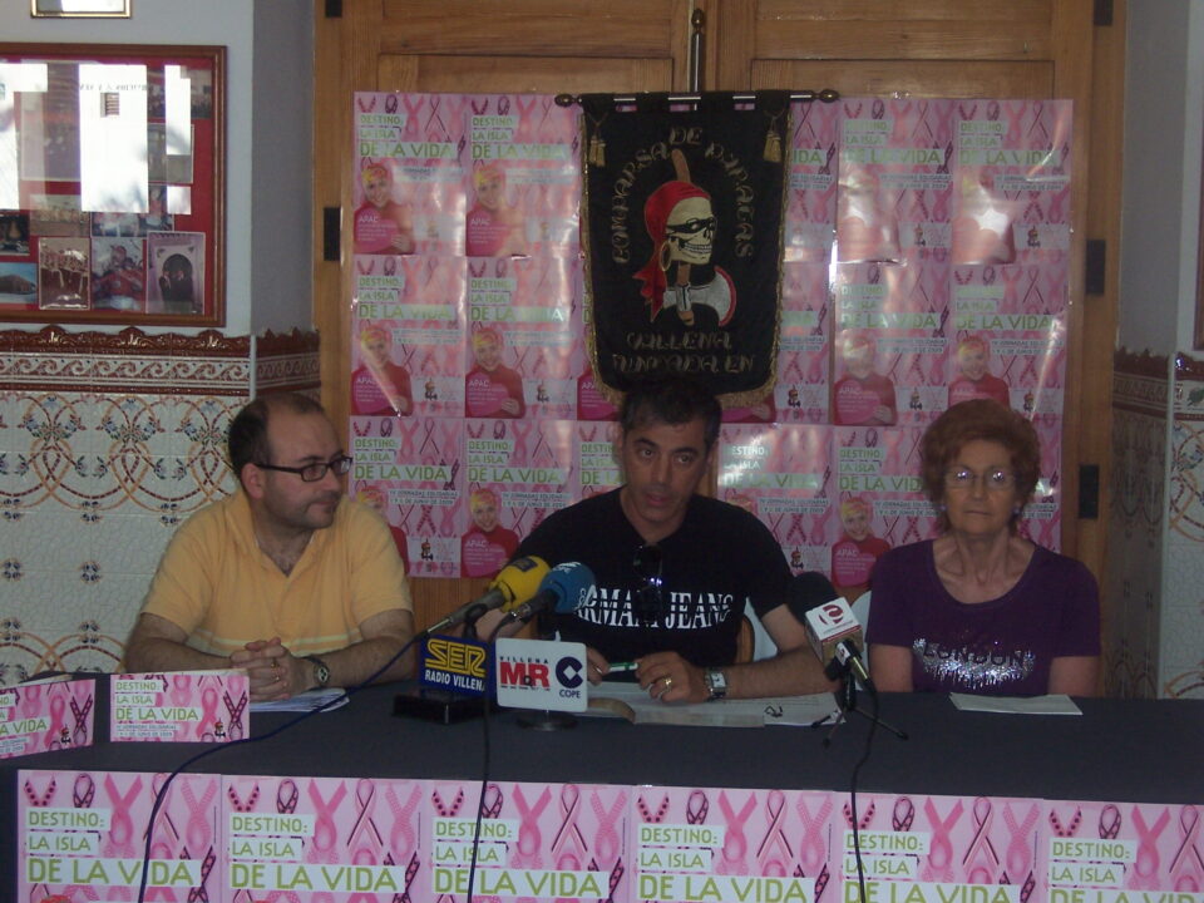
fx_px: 2539
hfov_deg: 26.7
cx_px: 602
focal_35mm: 73
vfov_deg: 20.2
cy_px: 452
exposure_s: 1/90
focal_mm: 12.1
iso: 140
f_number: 4.3
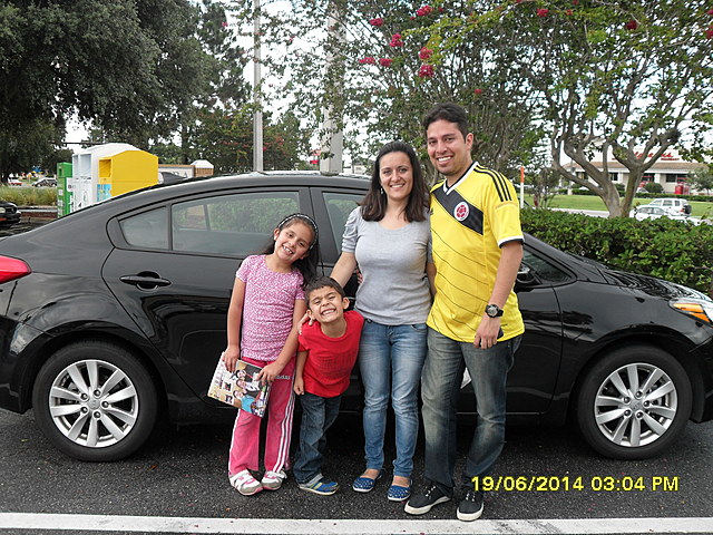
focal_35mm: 35
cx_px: 356
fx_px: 721
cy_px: 268
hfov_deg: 52.6
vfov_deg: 40.7
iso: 100
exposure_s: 1/250
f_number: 2.8
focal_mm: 6.2
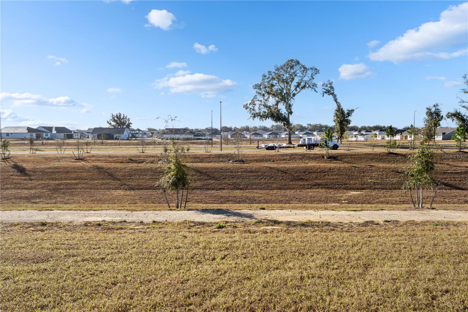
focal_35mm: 27
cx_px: 234
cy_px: 156
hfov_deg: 67.4
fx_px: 351
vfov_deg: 47.9
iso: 100
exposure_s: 1/250
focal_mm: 18
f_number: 8
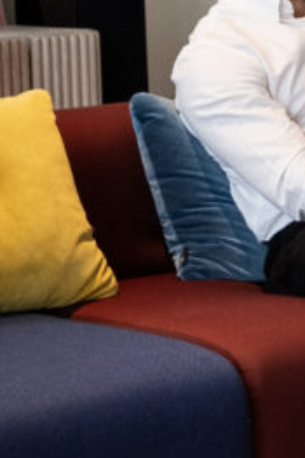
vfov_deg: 14.2
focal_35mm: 144
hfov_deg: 8.4
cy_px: 70
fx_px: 1832
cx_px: 824
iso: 400
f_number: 2
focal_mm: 23
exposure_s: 1/280
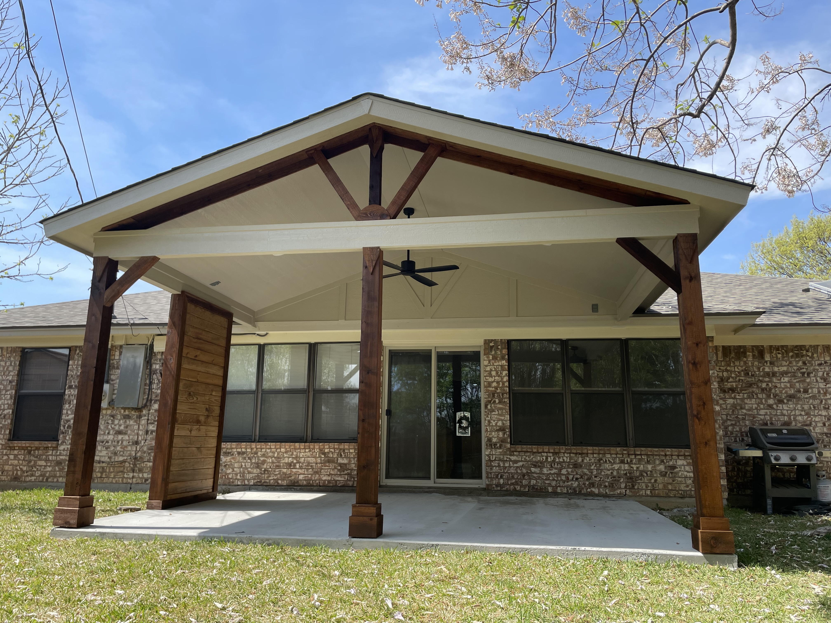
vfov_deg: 53.1
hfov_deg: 67.3
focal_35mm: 26
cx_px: 416
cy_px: 312
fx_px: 624
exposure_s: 1/1887
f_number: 1.6
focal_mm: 4.2
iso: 32
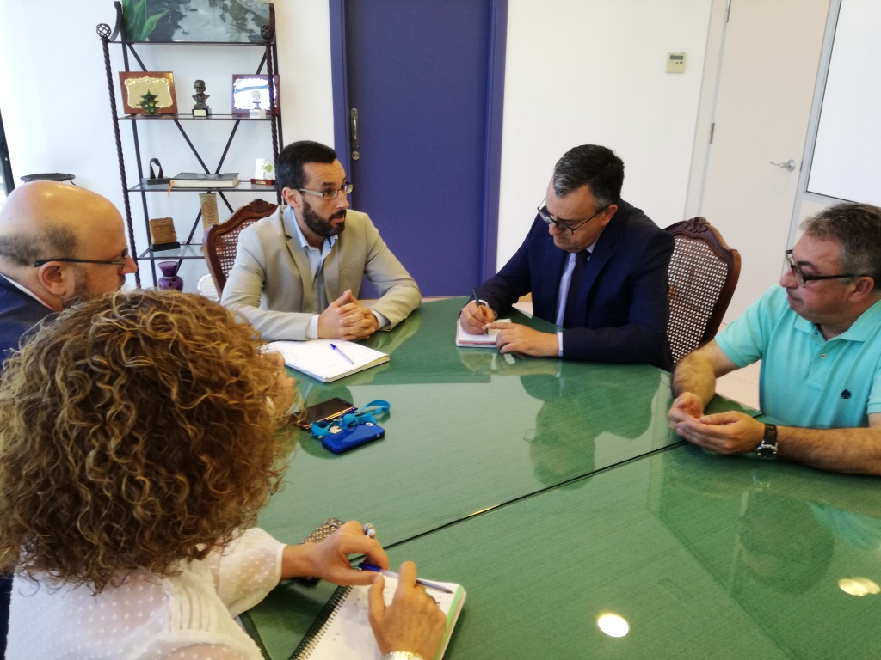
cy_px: 330
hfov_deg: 65.3
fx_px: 687
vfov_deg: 51.4
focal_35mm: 27
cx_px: 440
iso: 100
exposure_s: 1/30
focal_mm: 3.79
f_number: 2
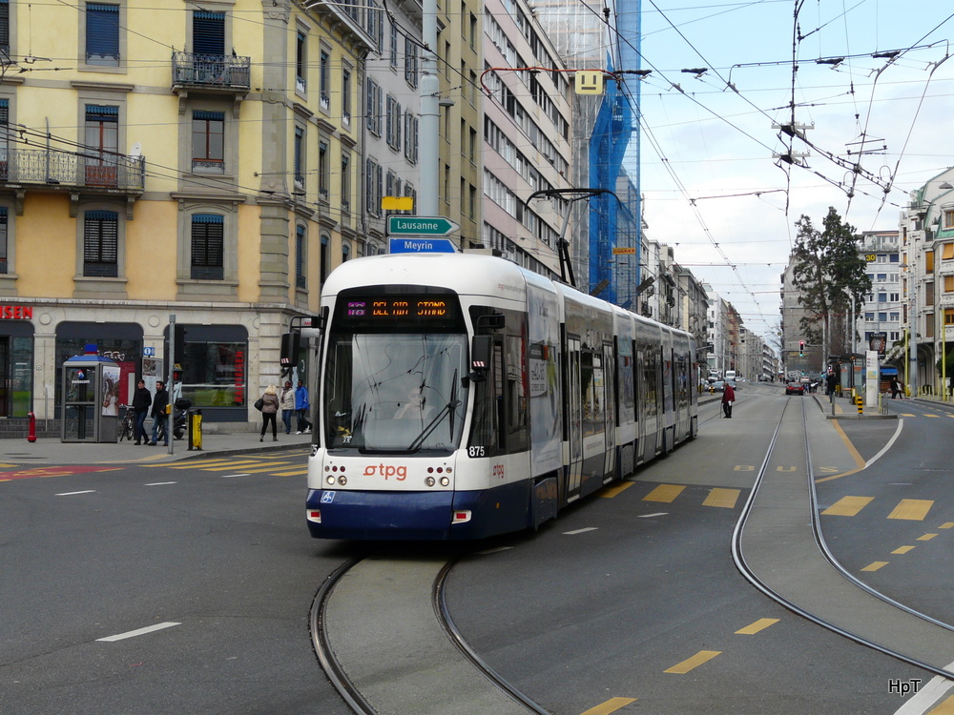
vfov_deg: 22.3
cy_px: 358
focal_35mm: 66
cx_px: 477
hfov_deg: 29.4
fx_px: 1819
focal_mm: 10.8
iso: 100
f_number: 4.5
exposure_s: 1/250
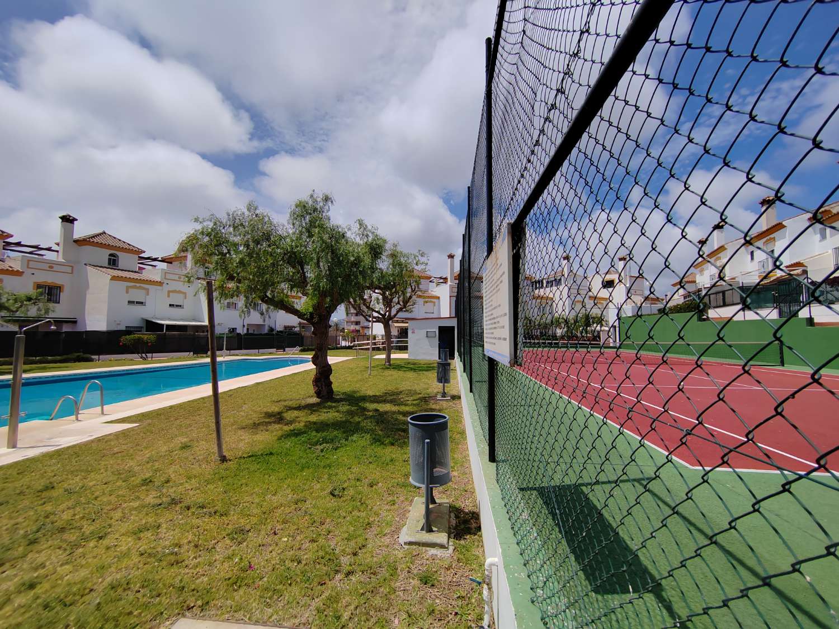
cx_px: 420
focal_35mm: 13
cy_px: 314
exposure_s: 1/3300
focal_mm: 2.16
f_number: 2.2
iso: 100
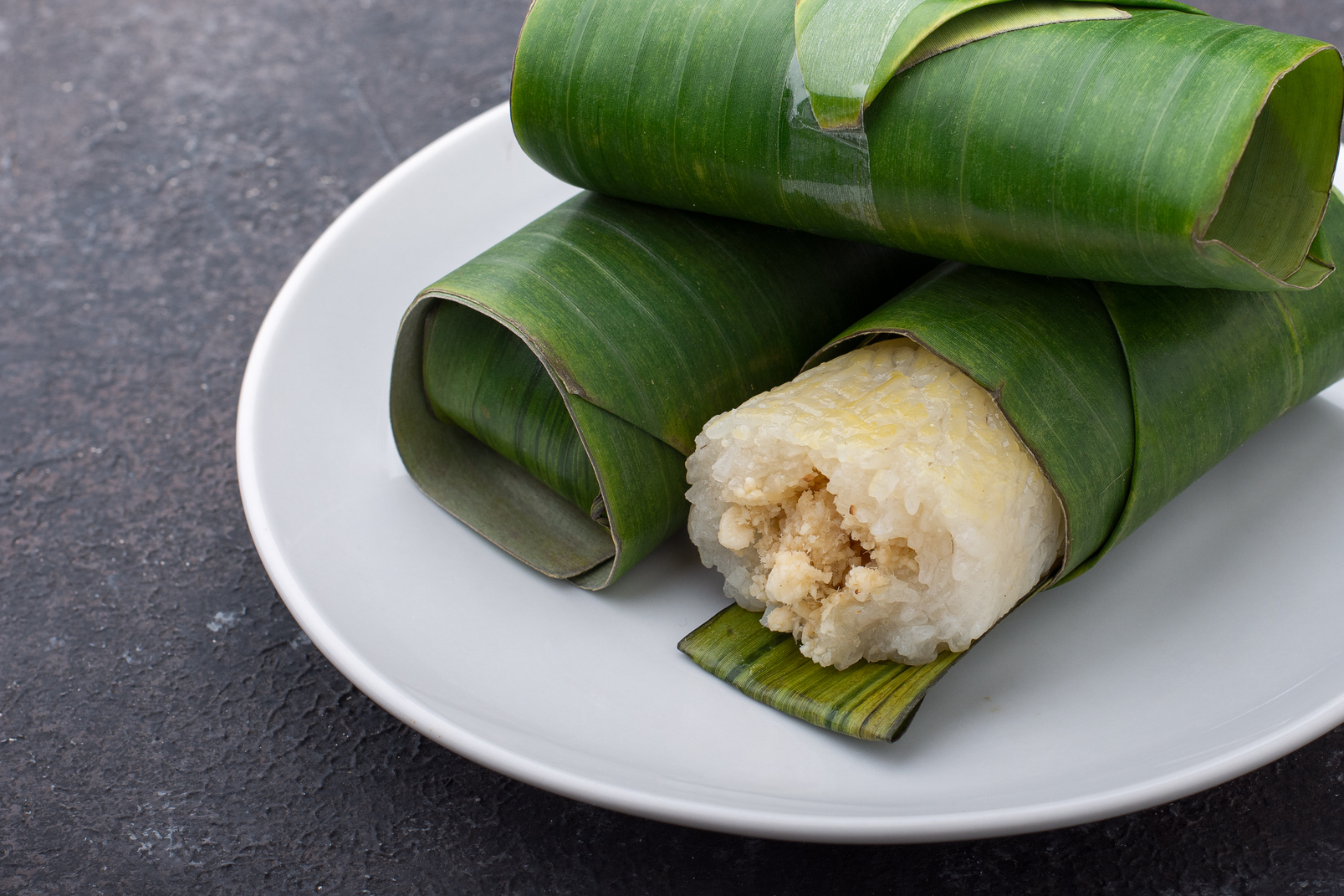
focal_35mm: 99
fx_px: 3695
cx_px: 874
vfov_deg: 13.8
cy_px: 375
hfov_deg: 20.6
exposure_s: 1/250
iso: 200
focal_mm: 50
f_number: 8
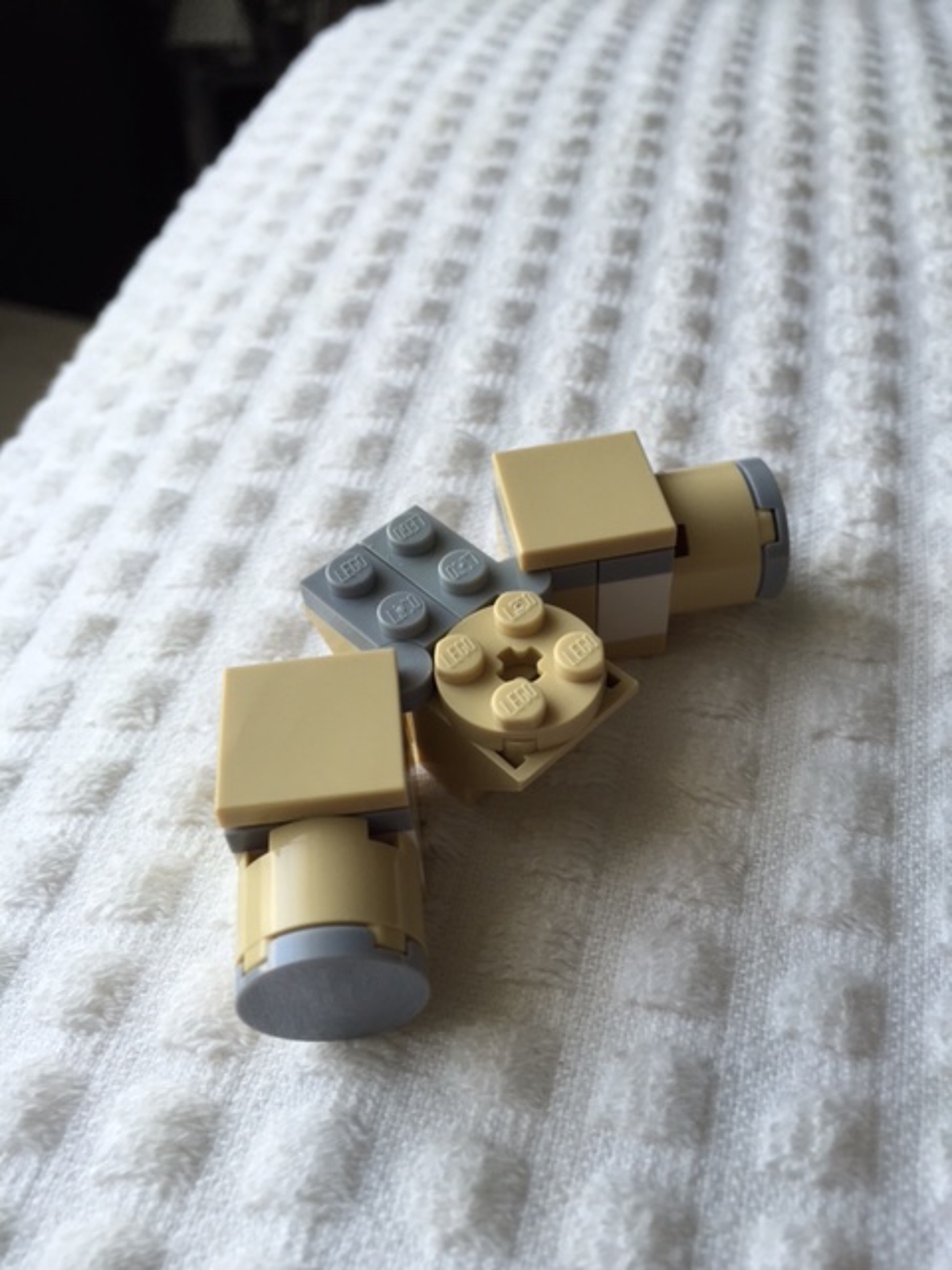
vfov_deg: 61.7
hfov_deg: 48.2
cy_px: 635
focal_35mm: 29
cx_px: 476
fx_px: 1063
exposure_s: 1/120
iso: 32
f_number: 2.2
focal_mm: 4.15
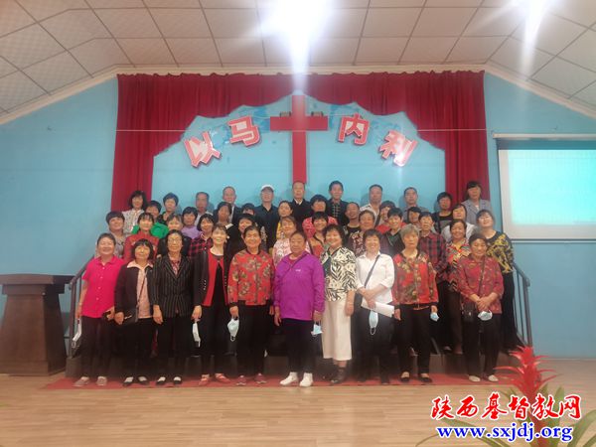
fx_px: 448
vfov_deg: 53.1
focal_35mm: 26
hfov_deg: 67.3
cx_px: 298
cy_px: 224
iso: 500
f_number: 1.8
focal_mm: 5.58
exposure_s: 1/33.3
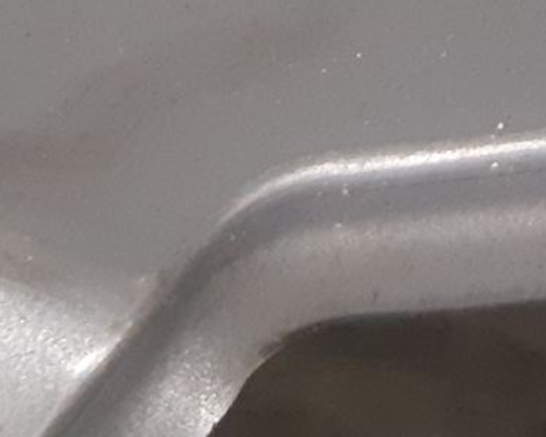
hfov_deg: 12.4
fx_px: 2263
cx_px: 1021
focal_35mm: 140
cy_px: -640
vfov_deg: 9.7
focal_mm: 3.93
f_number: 1.7
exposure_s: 1/50
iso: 250
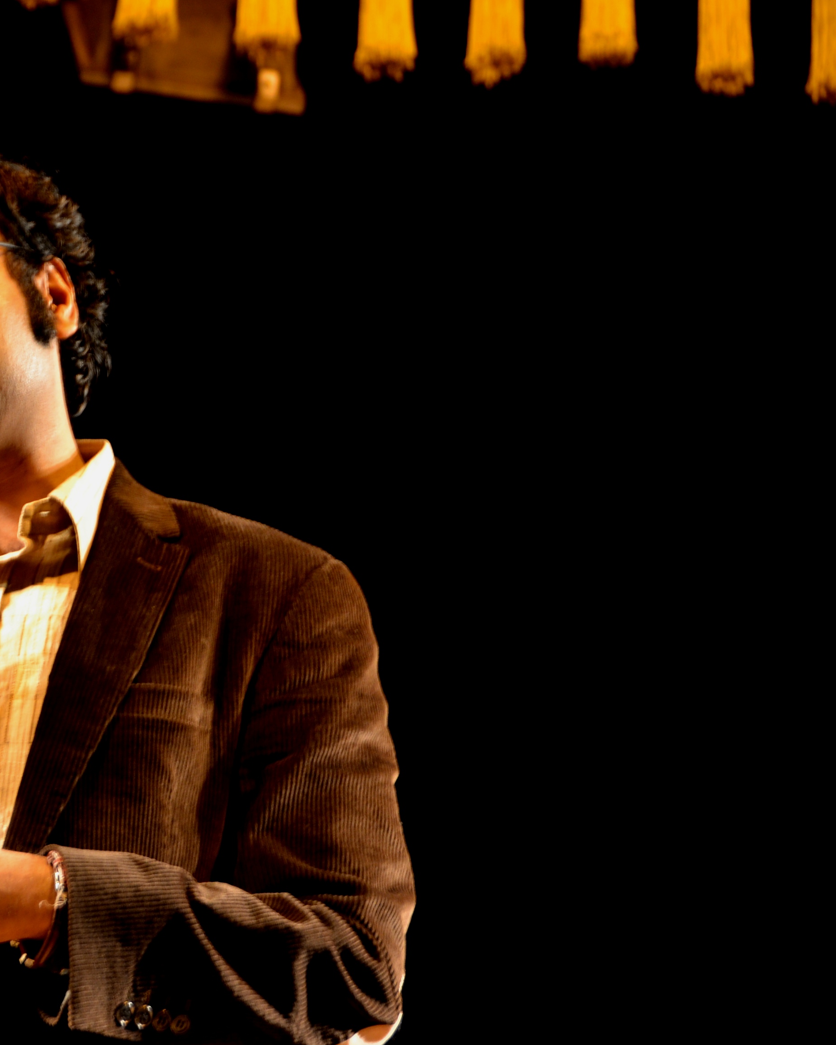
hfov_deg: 10.4
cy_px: 523
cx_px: 57
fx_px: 4577
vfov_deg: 13.0
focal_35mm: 148
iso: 400
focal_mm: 70
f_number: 5
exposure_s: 1/8
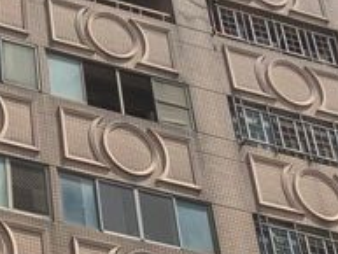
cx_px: -102
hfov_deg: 14.6
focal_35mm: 129
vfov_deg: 11.1
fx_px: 1260
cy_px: -119
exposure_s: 1/4274
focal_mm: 4.25
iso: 25
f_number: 1.8
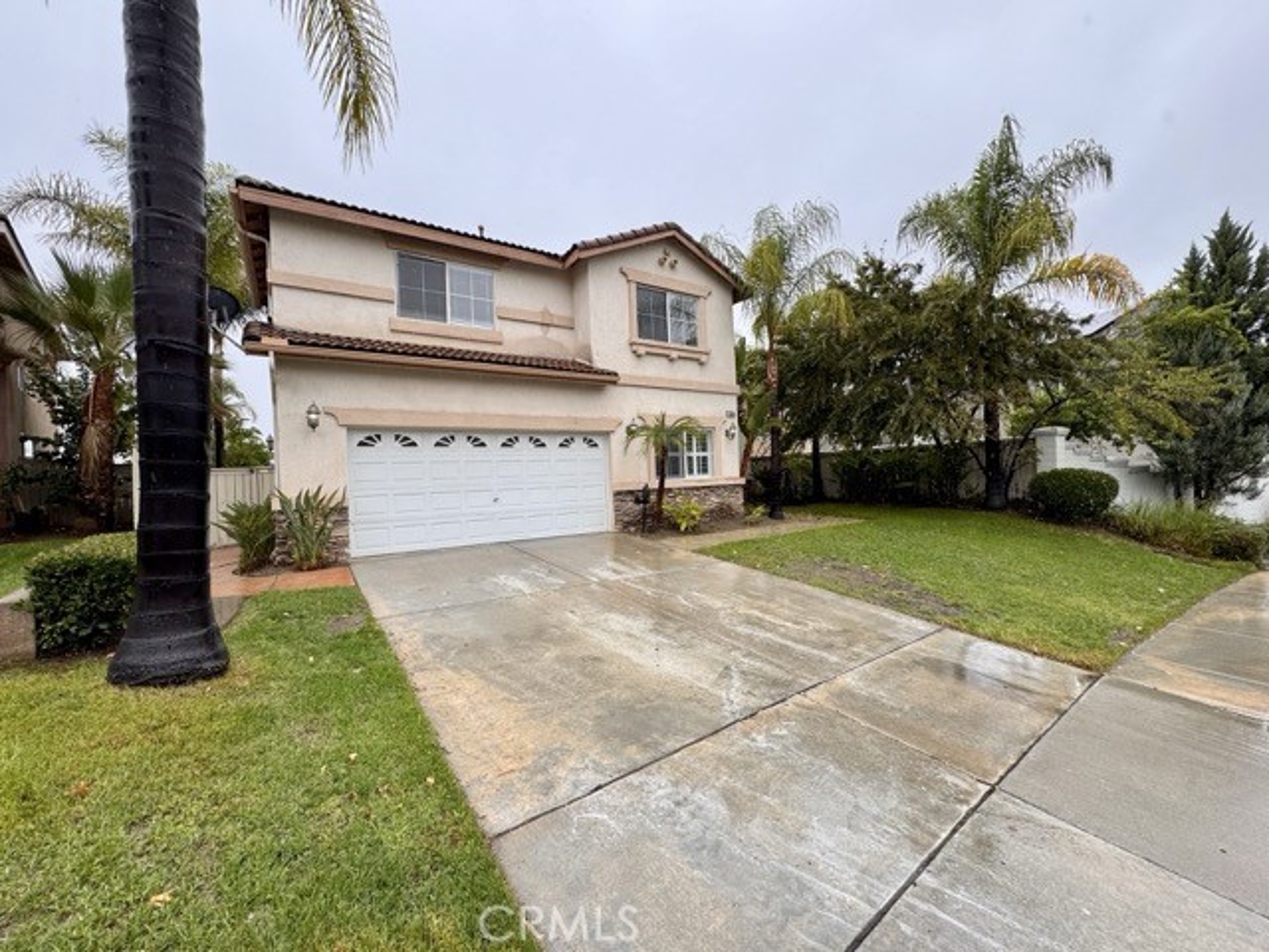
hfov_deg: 102.1
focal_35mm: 14
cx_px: 634
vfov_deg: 85.7
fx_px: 513
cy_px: 476
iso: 40
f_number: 2.2
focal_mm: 2.22
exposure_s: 1/779
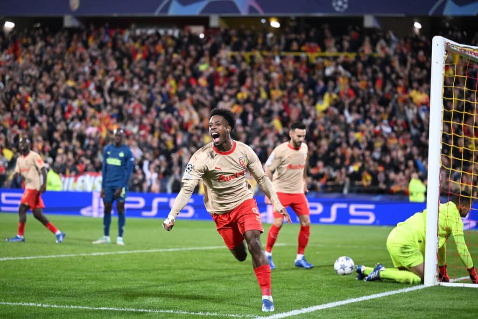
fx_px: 1726
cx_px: 239
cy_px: 160
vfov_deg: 10.6
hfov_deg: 15.8
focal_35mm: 130
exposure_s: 1/2000
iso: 4000
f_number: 2.8
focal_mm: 130
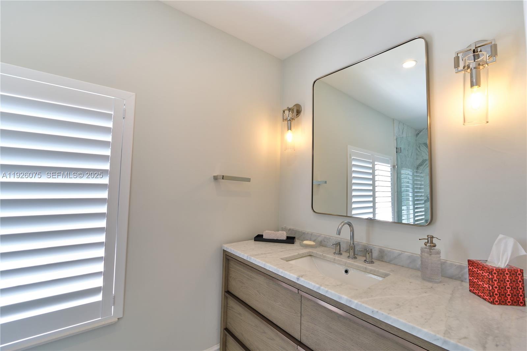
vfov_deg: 77.3
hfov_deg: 100.4
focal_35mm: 15
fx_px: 220
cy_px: 176
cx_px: 264
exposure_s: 1/3.45
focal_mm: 10
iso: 160
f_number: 11
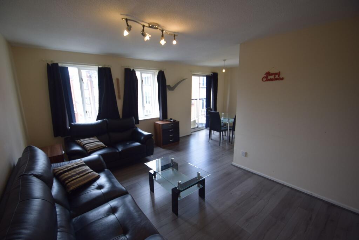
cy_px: 120
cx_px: 180
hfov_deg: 100.4
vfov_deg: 77.4
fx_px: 150
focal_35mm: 15
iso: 280
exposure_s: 1/125
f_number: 3.5
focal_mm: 10
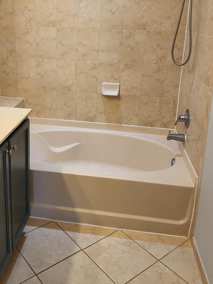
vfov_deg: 50.3
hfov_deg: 39.0
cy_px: 92
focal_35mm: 36
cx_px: 66
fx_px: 295
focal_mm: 6.4
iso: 80
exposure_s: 1/120
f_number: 1.8
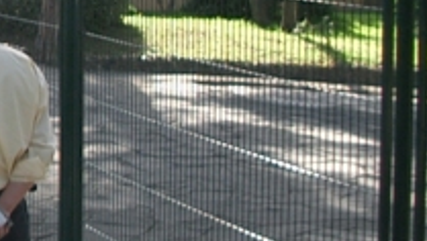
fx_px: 1655
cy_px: -12
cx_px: -192
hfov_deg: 13.9
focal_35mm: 146
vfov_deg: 8.3
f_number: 2.6
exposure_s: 1/200
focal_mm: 5.8
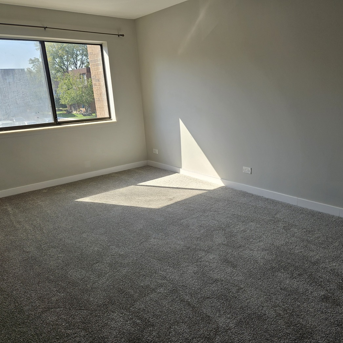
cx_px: 194
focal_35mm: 28
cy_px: 176
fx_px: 314
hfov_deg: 57.1
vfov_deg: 57.3
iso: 25
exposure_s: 1/447
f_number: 1.8
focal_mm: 5.4
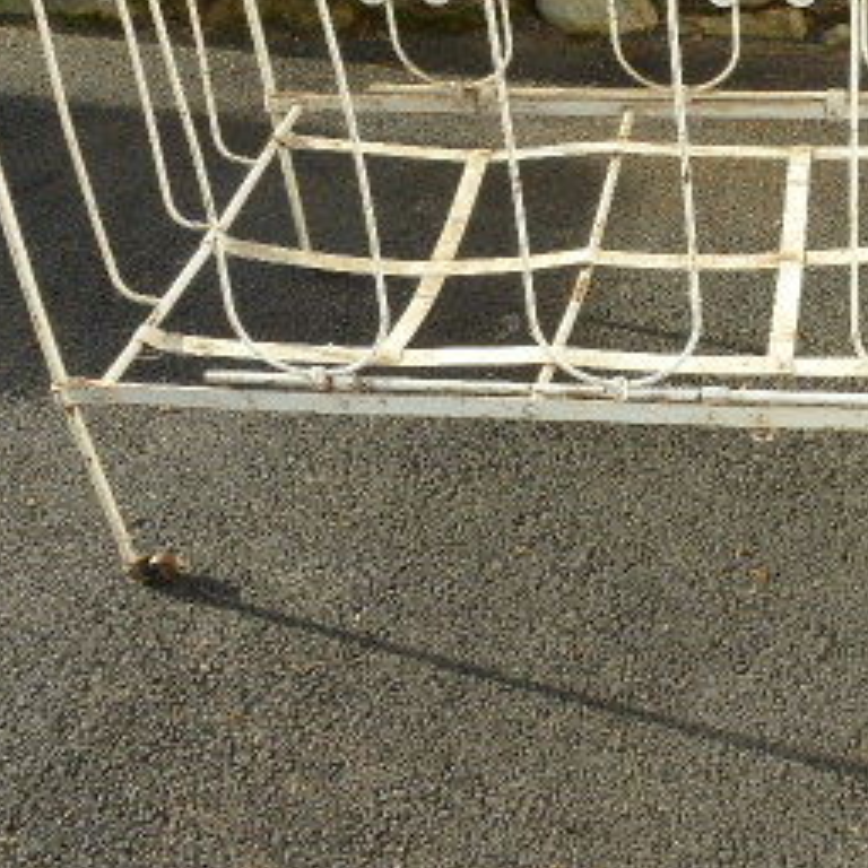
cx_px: 770
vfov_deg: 31.0
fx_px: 1504
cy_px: 122
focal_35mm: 53
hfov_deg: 30.8
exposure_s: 1/250
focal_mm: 4.3
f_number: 4
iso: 100
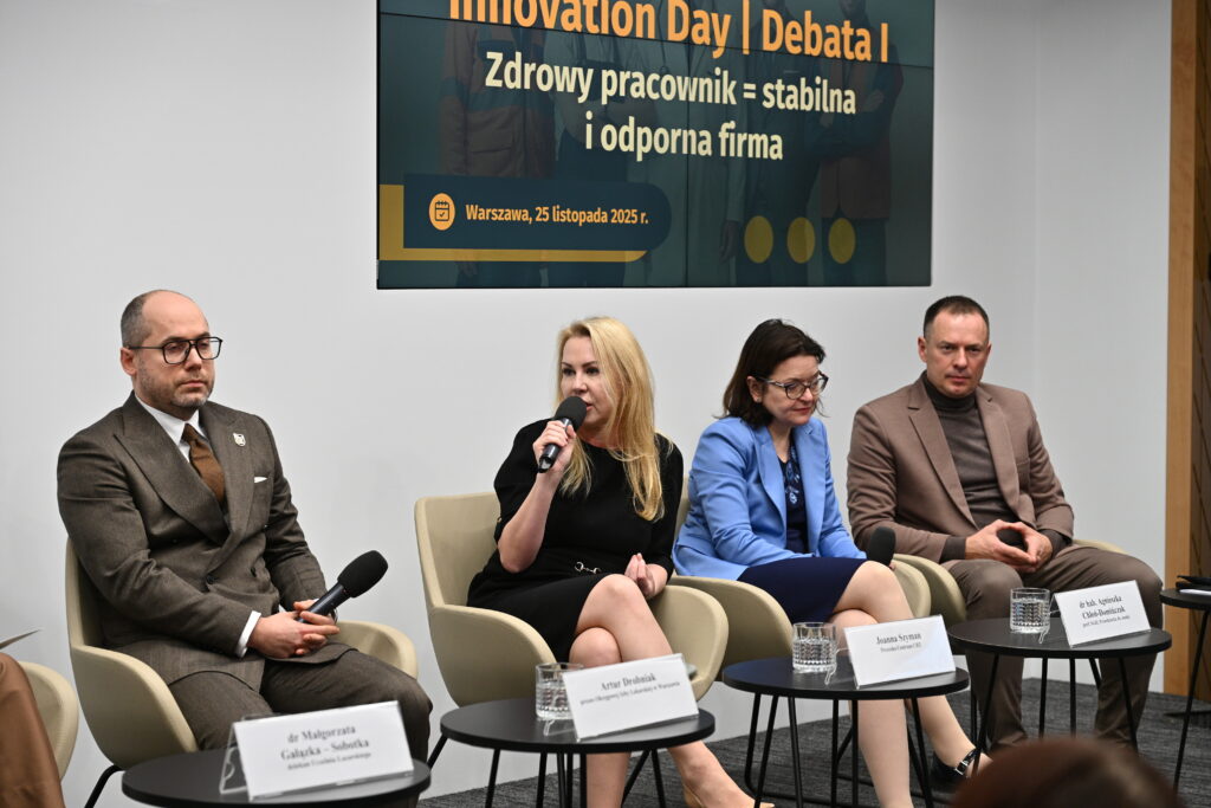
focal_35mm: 78
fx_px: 2624
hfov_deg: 26.0
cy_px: 404
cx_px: 606
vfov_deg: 17.5
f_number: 4.5
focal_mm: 78
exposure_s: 1/200
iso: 800
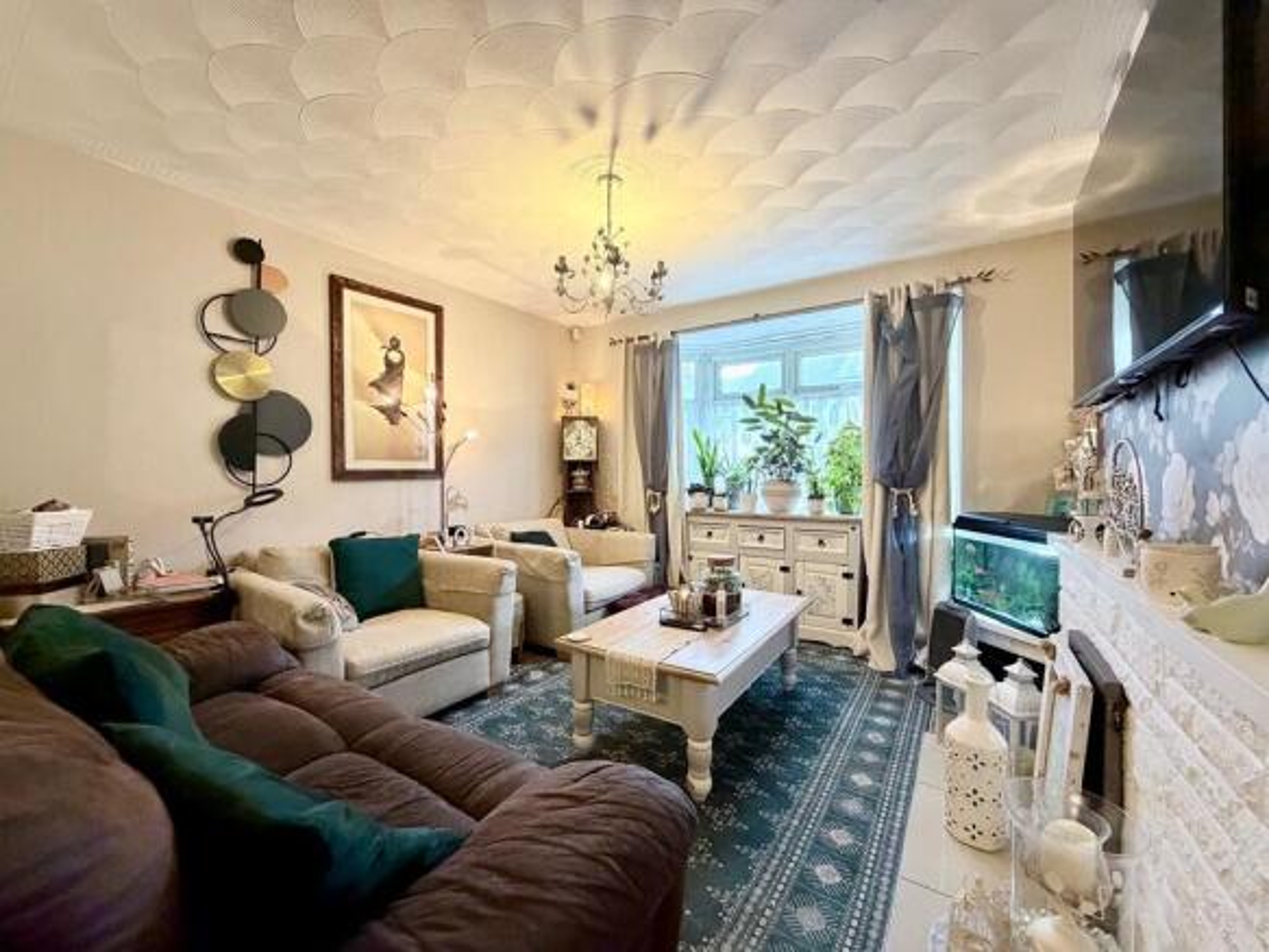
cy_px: 476
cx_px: 634
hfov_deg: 102.1
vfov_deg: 85.7
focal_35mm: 14
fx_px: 513
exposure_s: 1/50
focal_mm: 2.22
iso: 640
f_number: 2.2
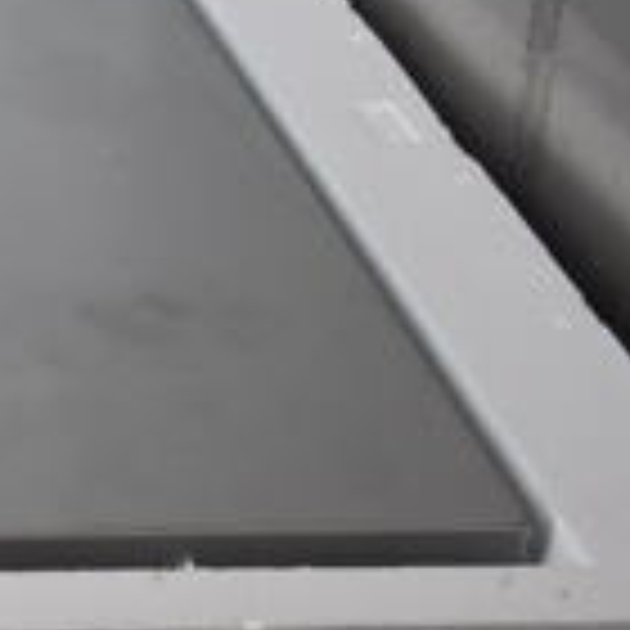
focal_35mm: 100
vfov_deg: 16.9
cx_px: -549
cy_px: 670
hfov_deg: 14.9
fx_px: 2059
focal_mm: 18
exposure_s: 1/125
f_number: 5.6
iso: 400
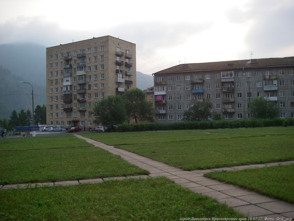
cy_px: 110
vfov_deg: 37.7
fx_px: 323
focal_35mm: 38
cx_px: 147
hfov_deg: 49.0
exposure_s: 1/320
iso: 64
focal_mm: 6.3
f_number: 3.3
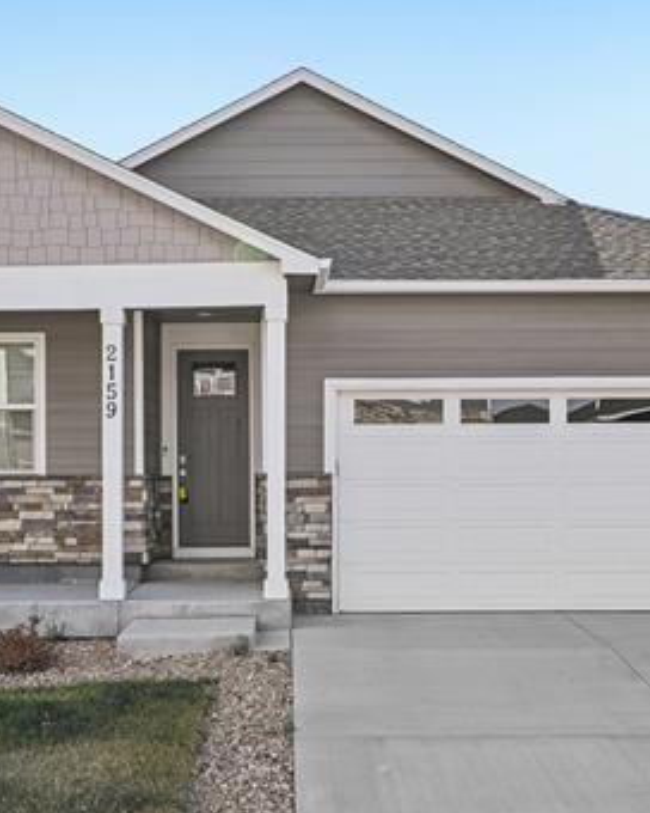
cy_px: 411
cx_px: 287
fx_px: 1274
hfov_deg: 28.6
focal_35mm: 53
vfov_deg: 35.4
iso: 64
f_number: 8
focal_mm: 30
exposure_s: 1/100
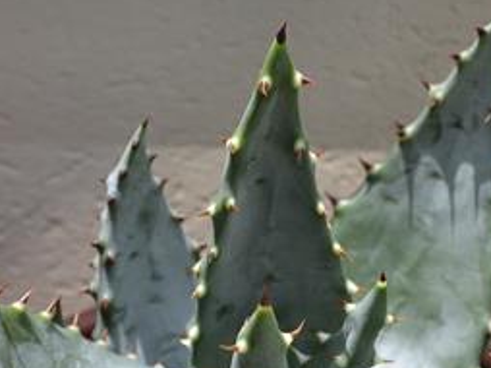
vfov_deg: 8.7
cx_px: 275
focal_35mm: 170
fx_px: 2409
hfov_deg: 11.6
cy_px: 260
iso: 100
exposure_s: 1/160
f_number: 6.3
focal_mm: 50
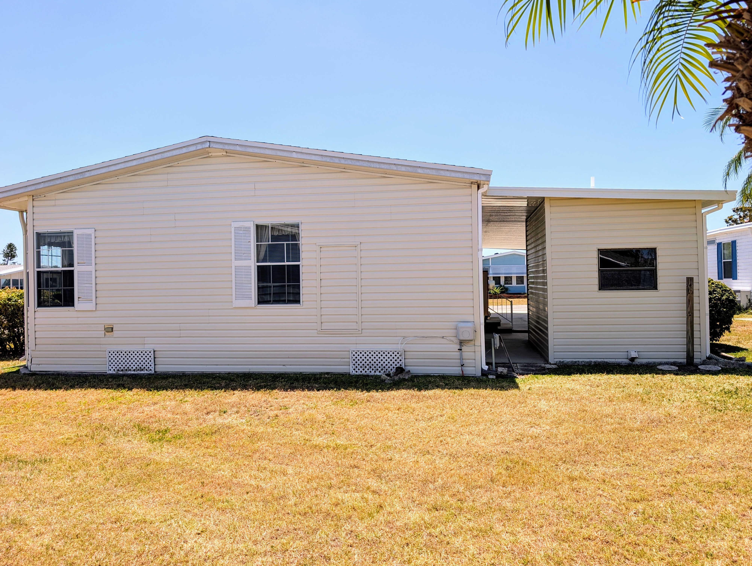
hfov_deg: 71.5
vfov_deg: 56.9
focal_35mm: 24
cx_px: 376
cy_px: 283
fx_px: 522
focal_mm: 6.9
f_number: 1.68
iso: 21
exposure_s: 1/962
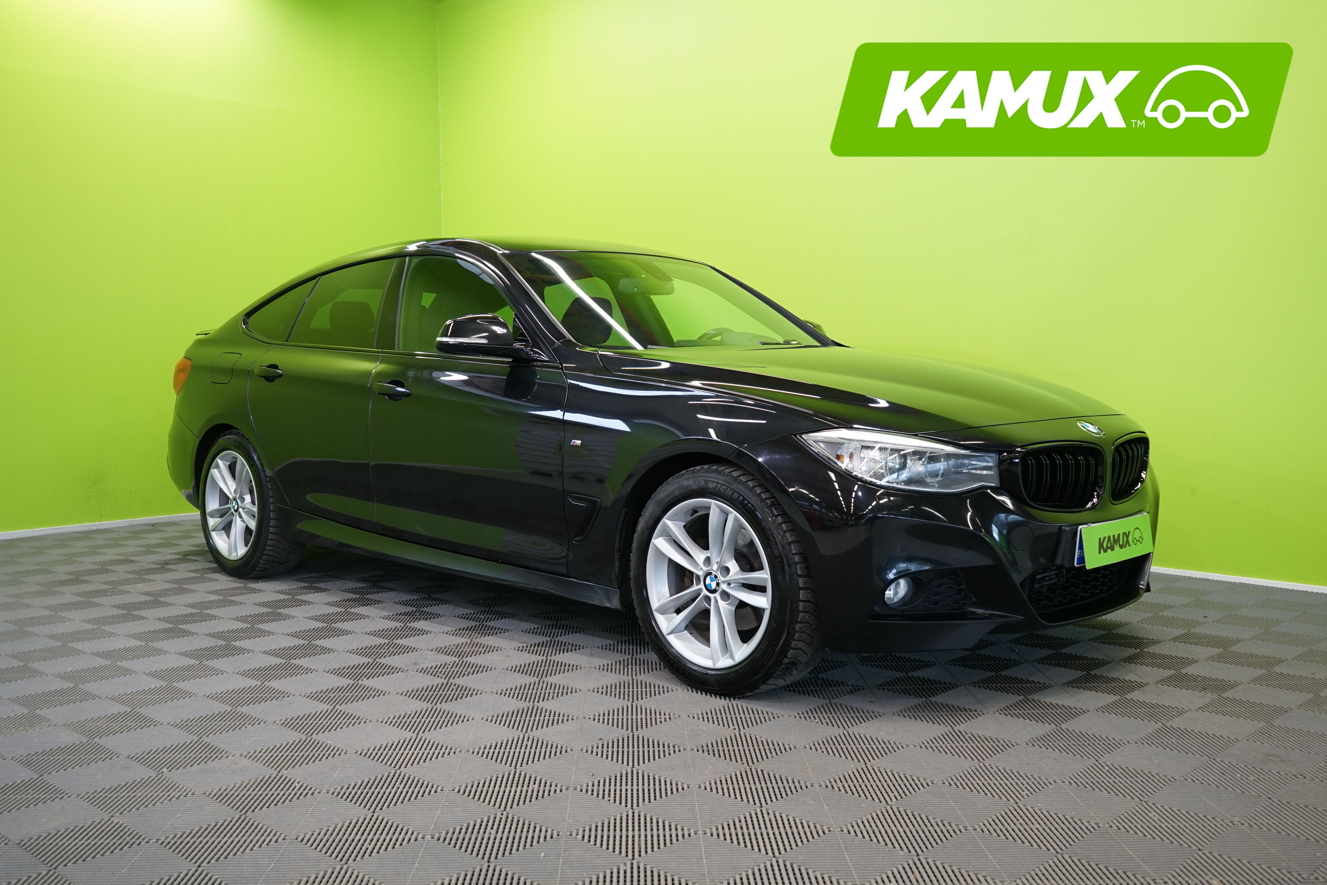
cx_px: 664
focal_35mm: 33
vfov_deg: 40.0
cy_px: 442
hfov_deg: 57.2
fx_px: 1216
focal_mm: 33
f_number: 6.3
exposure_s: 1/25
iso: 640
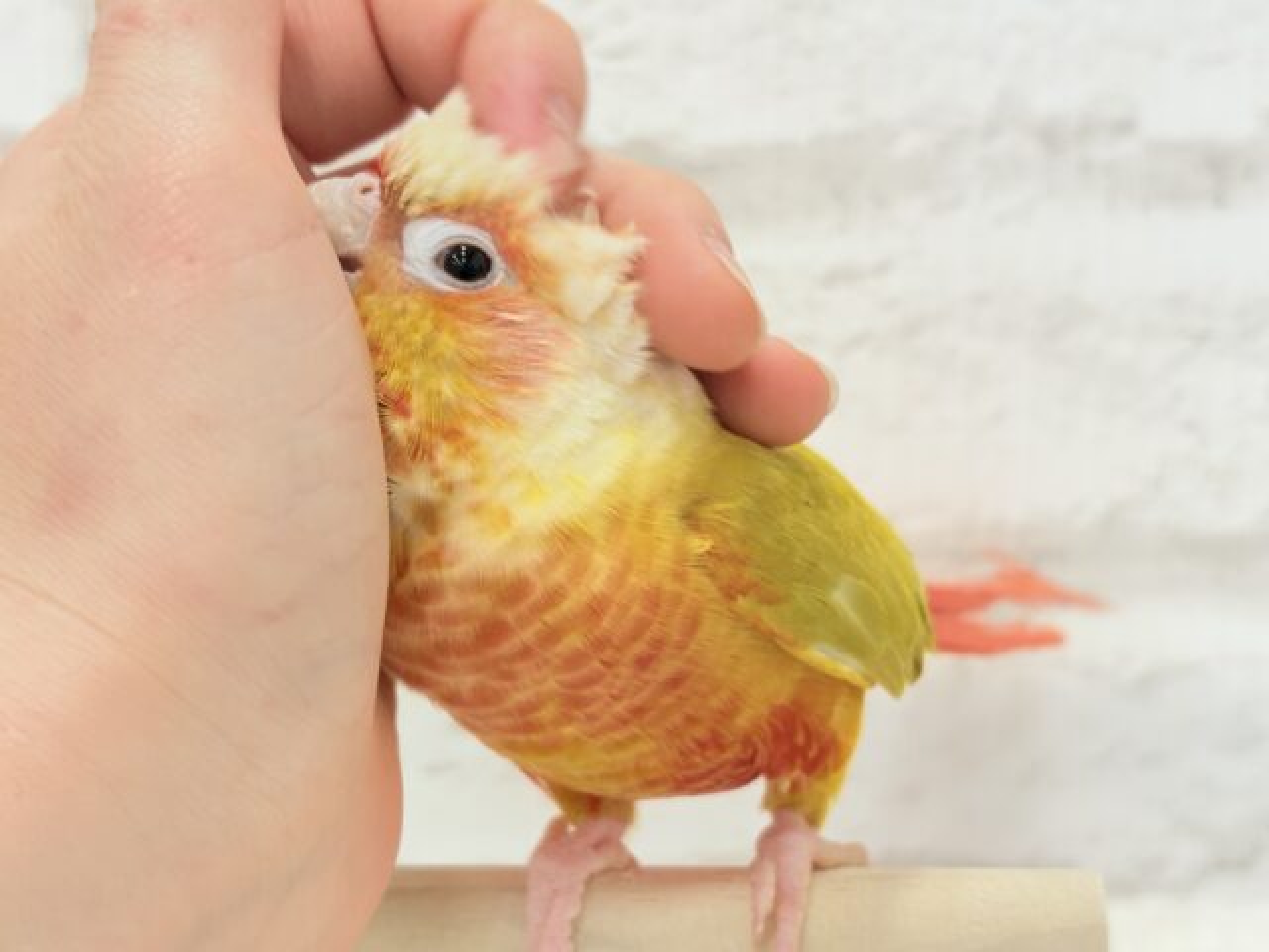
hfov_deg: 36.8
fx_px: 1906
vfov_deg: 28.0
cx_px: 634
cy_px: 476
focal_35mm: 52
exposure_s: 1/50
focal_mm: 5.96
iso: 50
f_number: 1.6
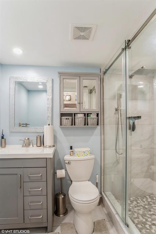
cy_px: 117
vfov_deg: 90.0
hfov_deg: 67.3
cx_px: 78
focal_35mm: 18
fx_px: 117
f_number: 9
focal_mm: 12
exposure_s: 1/4
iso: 200
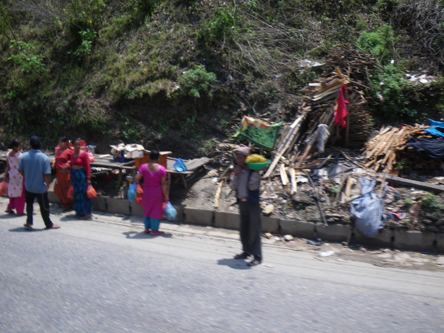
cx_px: 220
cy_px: 162
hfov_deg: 61.7
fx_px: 372
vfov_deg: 48.2
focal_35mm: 29
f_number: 4.2
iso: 50
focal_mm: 5
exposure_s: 1/250
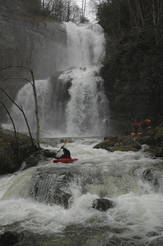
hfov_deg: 36.8
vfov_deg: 53.2
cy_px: 123
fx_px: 245
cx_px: 82
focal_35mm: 36
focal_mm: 24
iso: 400
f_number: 2.8
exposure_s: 1/6400
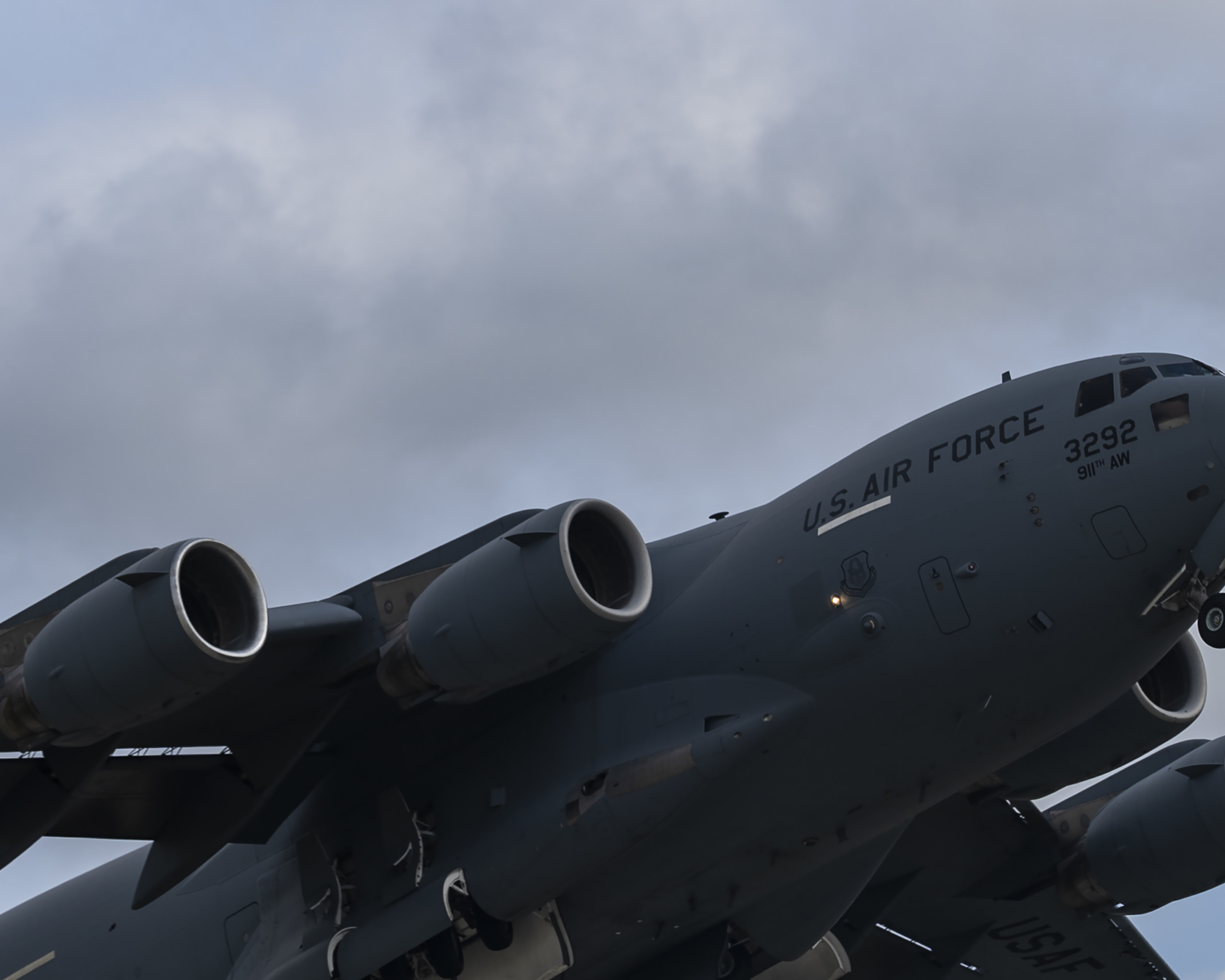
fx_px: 5221
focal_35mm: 144
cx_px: 451
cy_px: 603
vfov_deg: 10.7
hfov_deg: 13.4
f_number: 7.1
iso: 50
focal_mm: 70
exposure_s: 1/400
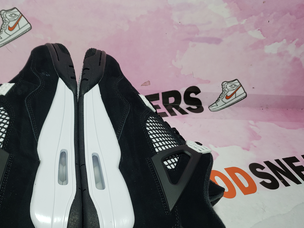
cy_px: 146
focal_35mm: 37
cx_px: 93
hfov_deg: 49.0
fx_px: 325
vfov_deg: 38.4
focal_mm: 4.3
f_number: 1.5
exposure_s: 1/728
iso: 50
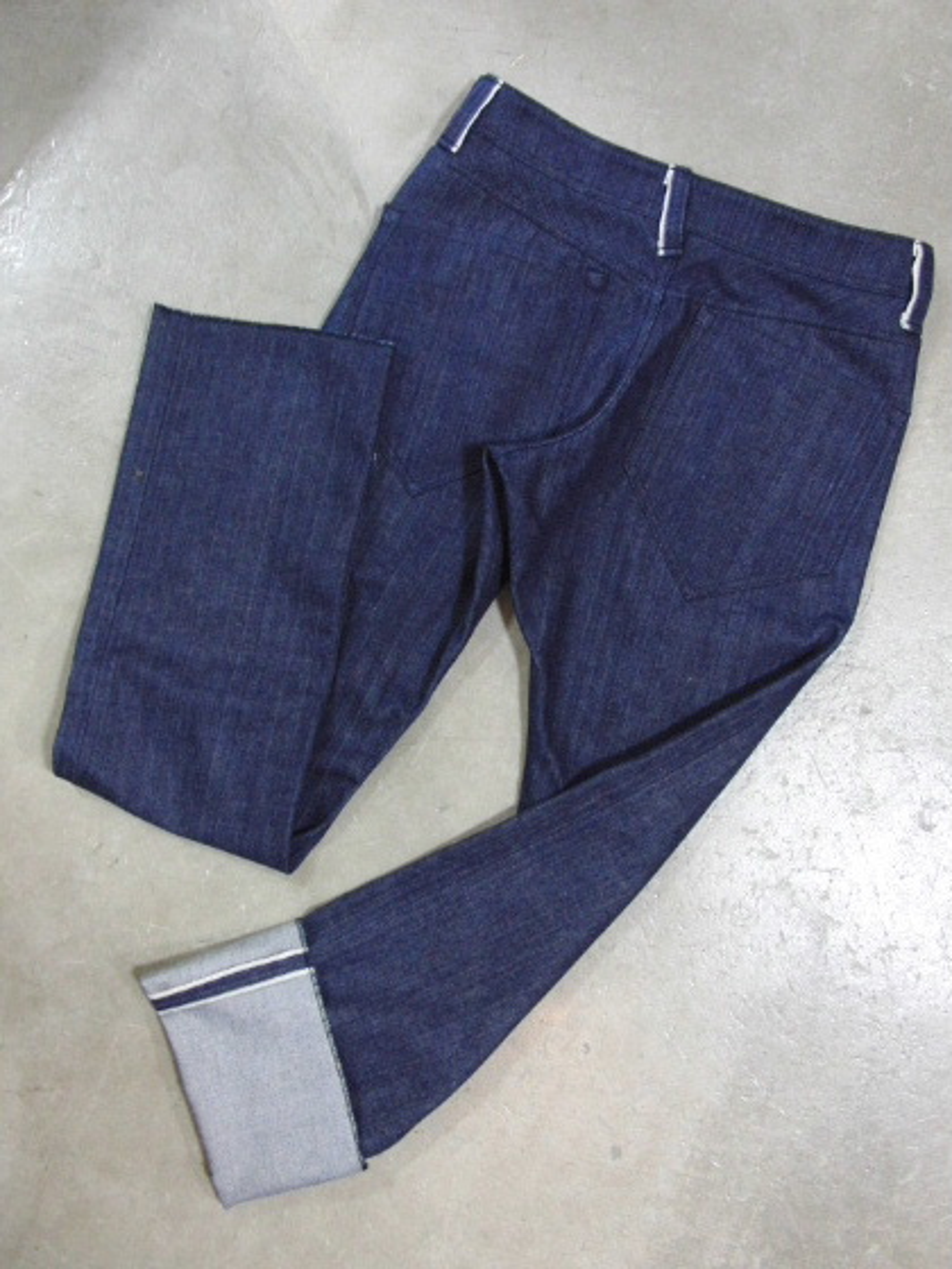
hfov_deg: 38.7
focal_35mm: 37
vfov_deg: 50.1
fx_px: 1357
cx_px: 476
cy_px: 634
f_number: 3.6
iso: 400
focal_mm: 6.42
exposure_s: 1/15
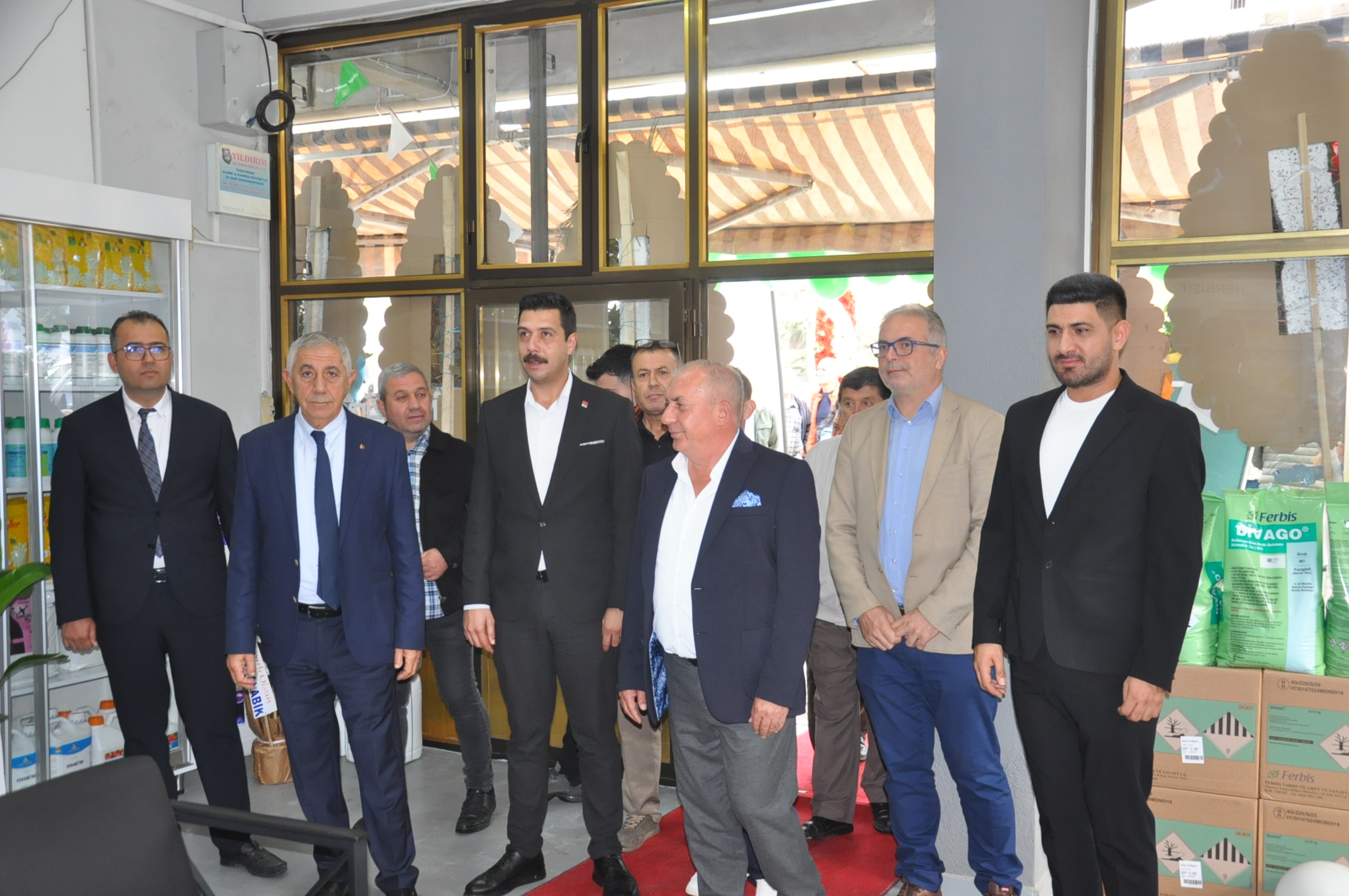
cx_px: 674
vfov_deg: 35.4
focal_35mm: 38
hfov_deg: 51.3
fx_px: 1403
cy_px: 448
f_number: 4
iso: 800
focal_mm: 25
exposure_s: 1/60
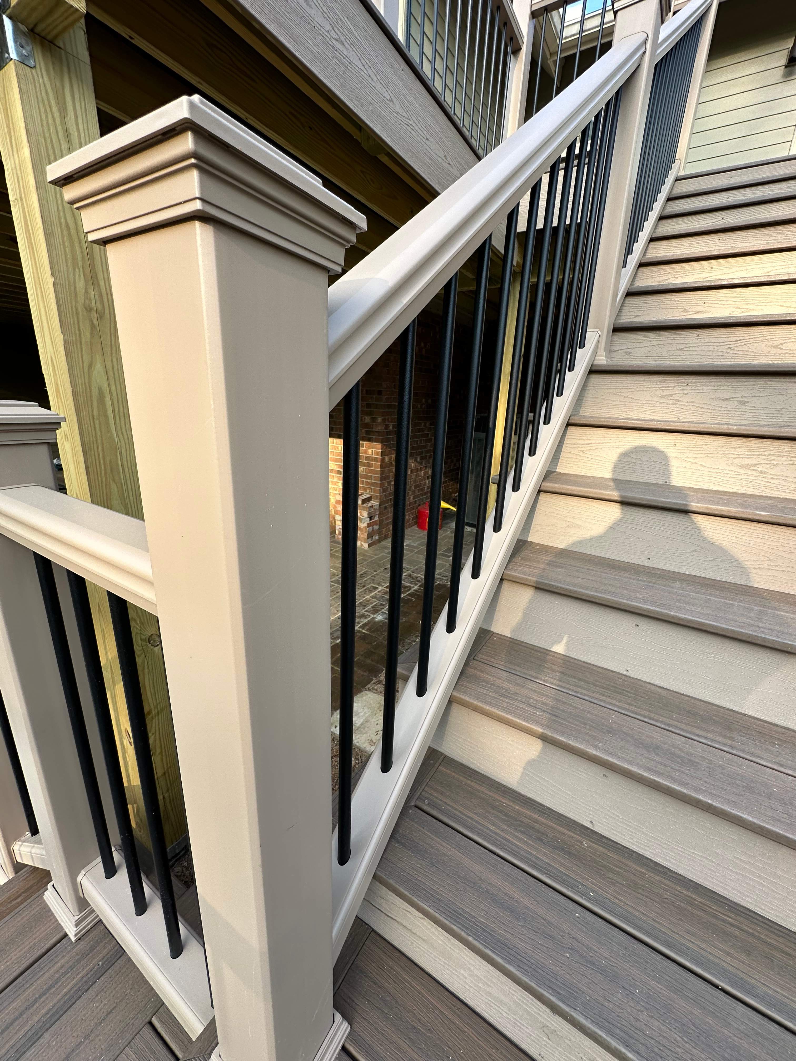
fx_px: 429
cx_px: 398
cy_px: 530
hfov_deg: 85.7
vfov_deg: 102.1
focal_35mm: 14
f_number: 2.2
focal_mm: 2.22
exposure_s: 1/219
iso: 40
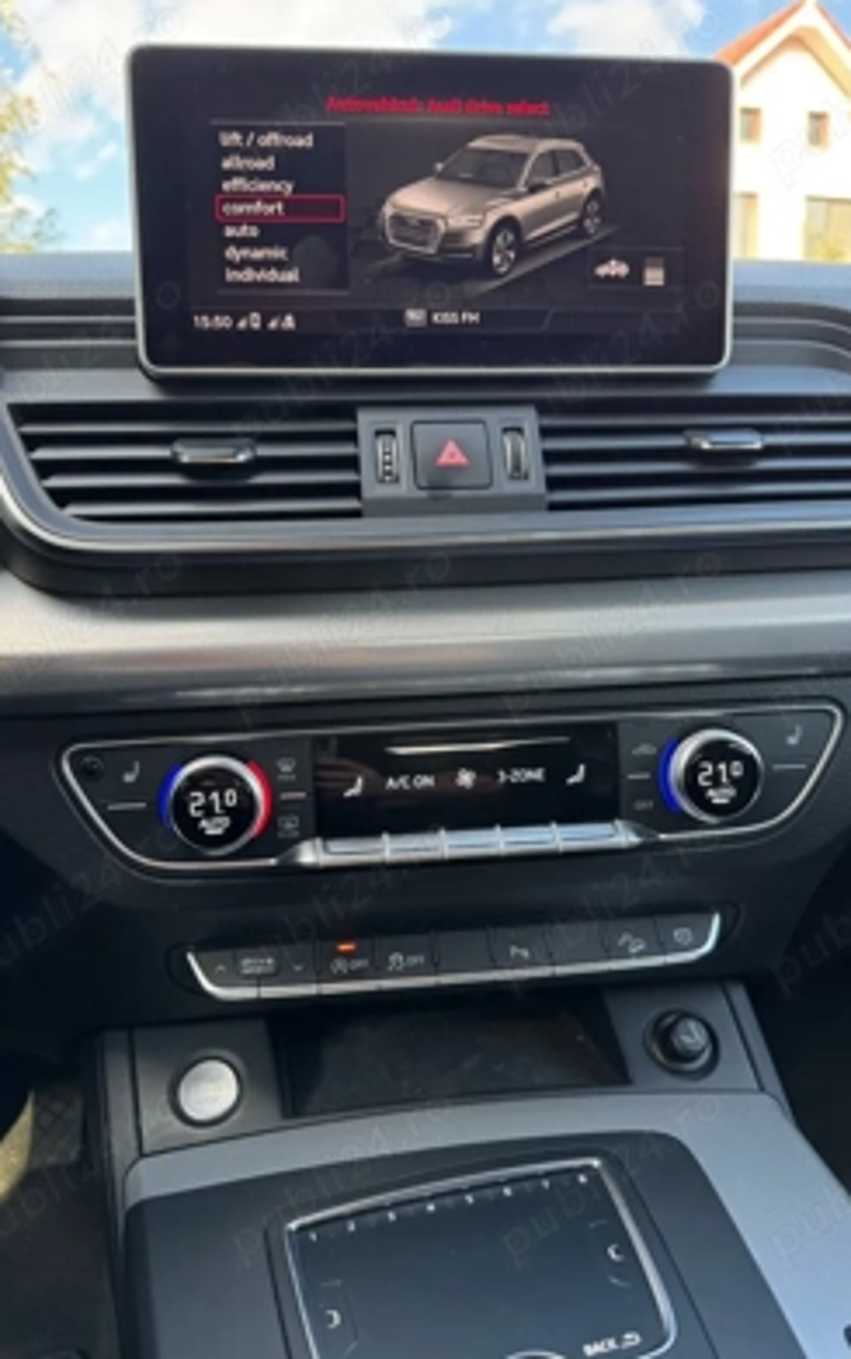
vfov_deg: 70.4
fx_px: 963
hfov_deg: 47.7
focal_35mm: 26
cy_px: 674
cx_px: 410
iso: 50
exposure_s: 1/125
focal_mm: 6.76
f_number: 1.78
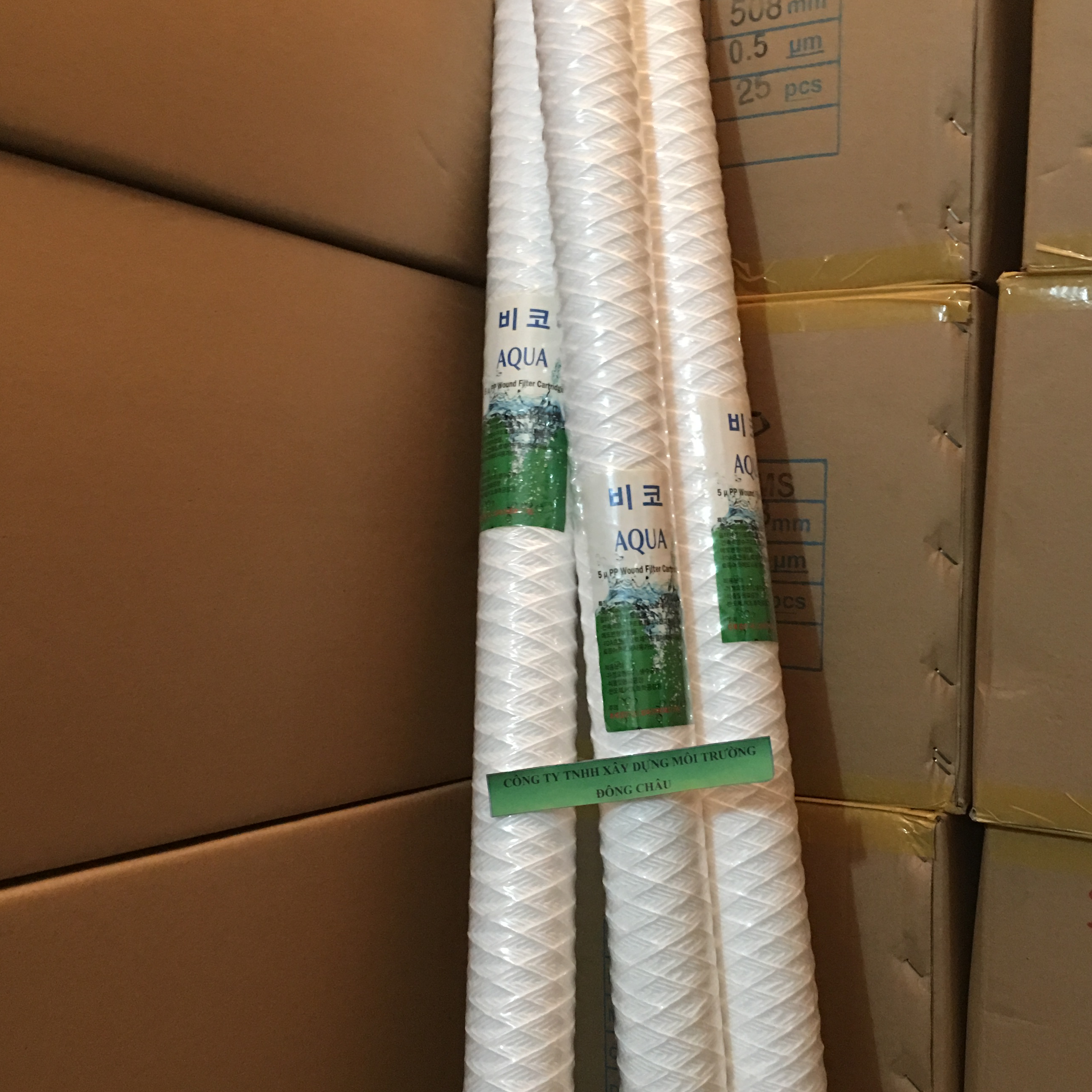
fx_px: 1428
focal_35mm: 40
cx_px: 600
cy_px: 628
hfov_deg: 41.8
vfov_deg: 41.7
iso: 80
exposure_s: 1/10
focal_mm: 4.15
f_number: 2.2
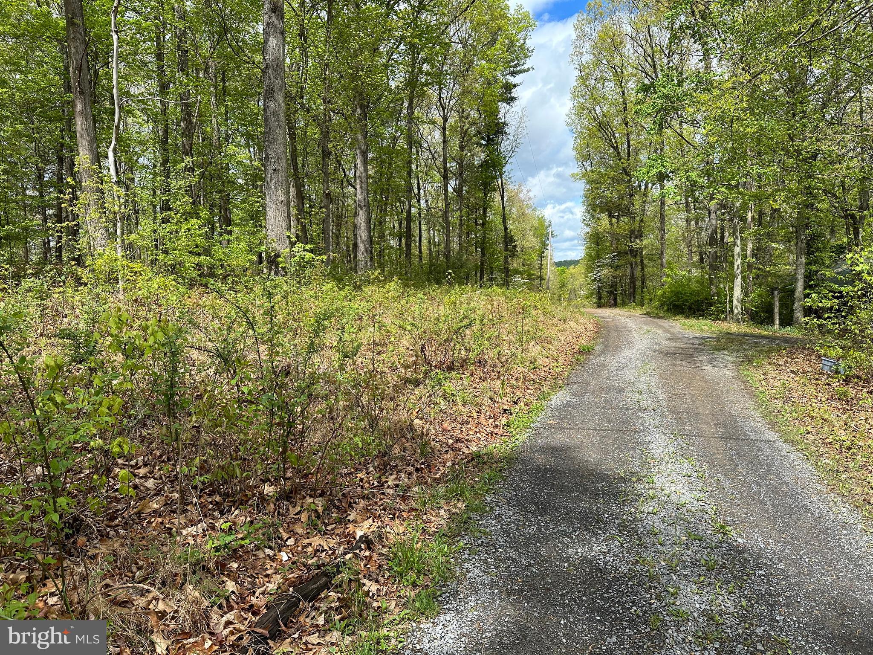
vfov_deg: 56.8
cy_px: 328
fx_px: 605
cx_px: 436
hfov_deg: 71.6
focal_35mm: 24
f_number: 1.78
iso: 80
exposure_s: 1/2732
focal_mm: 6.86
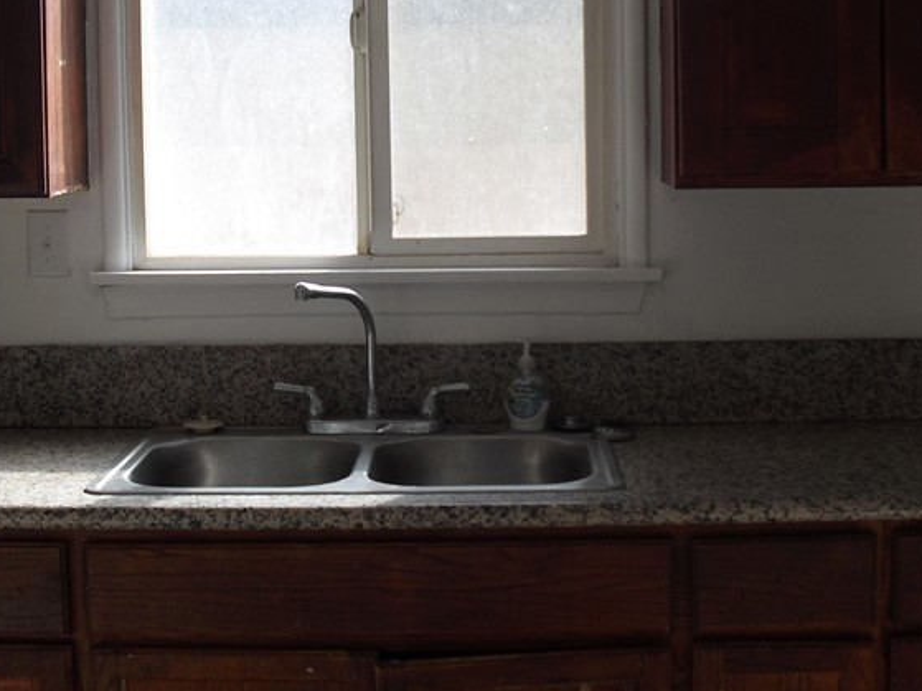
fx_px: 1758
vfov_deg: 22.2
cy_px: 257
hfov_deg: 29.4
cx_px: 455
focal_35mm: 66
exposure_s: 1/400
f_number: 3.1
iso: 100
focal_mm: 6.3
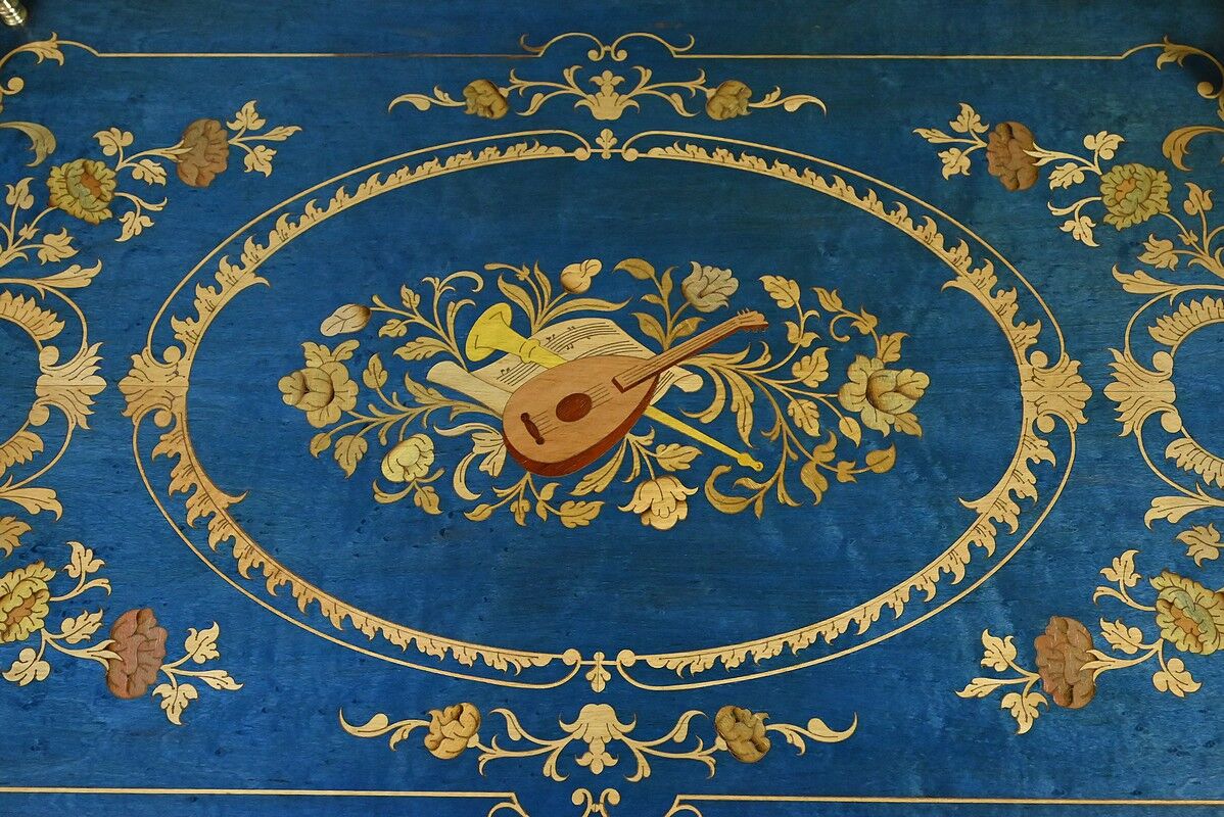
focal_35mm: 36
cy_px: 408
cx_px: 612
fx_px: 1225
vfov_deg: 36.9
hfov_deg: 53.1
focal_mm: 36
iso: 8000
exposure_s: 1/100
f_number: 7.1
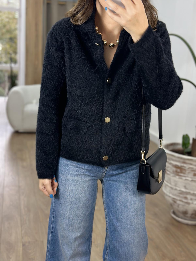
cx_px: 98
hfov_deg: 30.3
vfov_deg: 39.7
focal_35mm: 48
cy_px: 130
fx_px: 362
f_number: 1.78
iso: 200
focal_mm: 6.86
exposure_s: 1/100
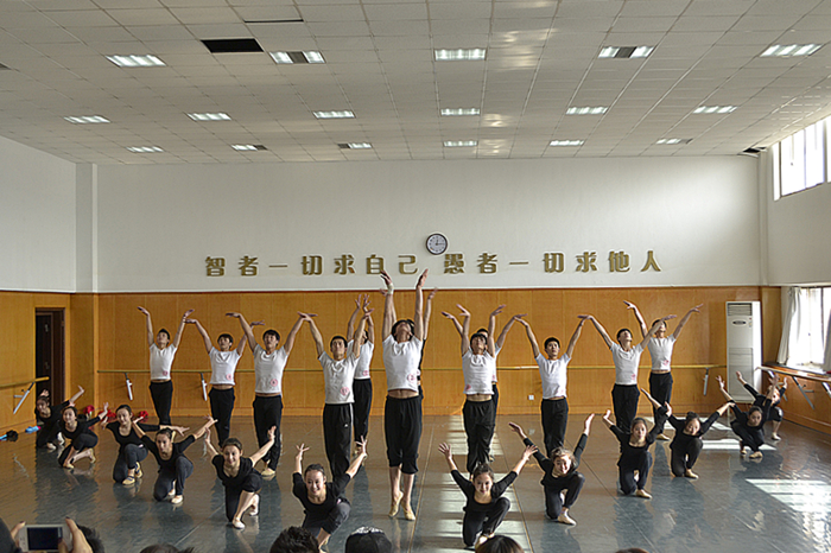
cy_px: 276
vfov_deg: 29.8
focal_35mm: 45
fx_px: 1038
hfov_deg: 43.6
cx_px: 416
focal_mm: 30
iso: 400
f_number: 5.6
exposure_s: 1/80
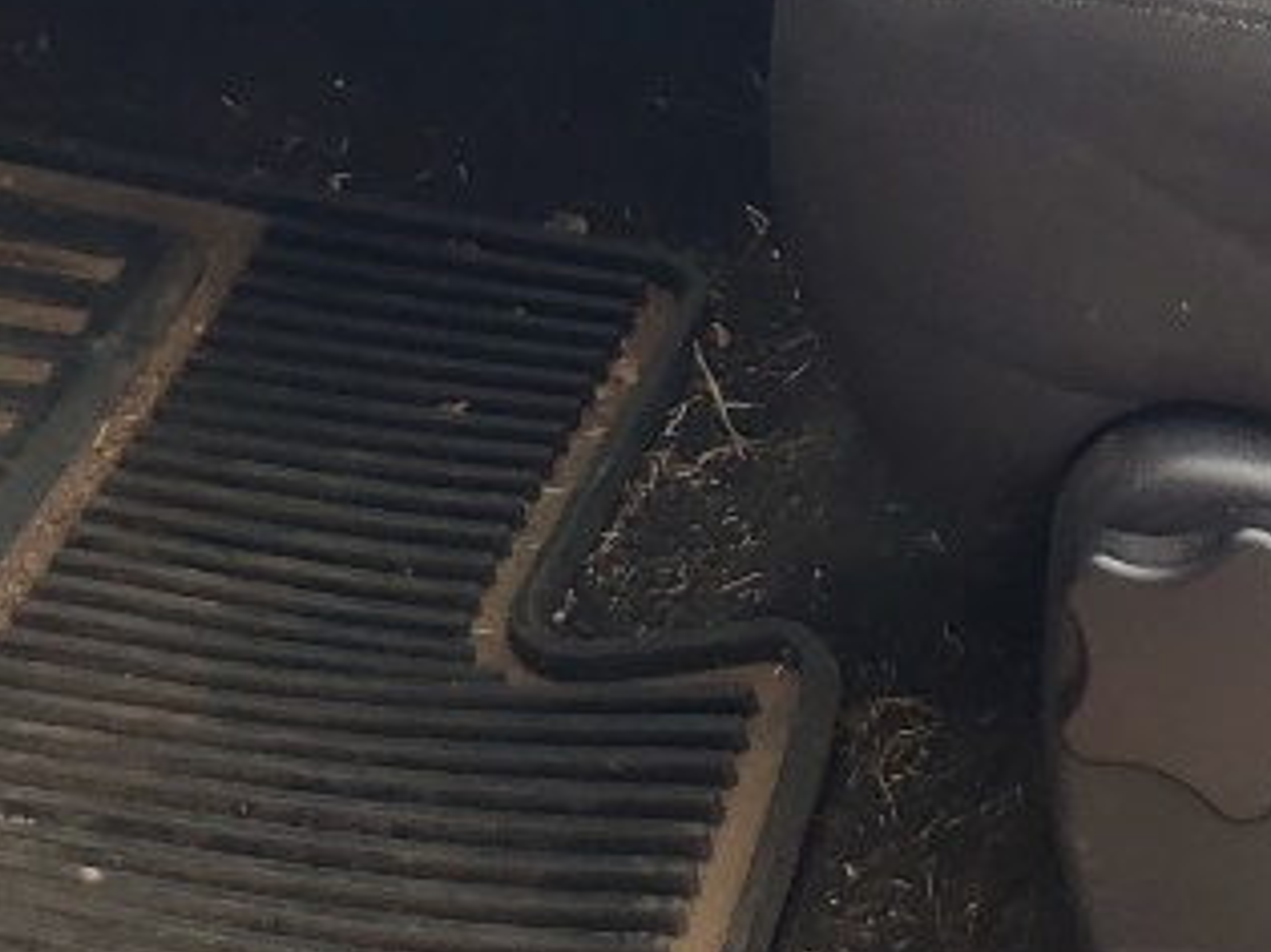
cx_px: 1481
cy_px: -799
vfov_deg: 10.5
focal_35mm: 132
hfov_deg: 14.5
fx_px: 4845
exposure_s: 1/435
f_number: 1.5
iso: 50
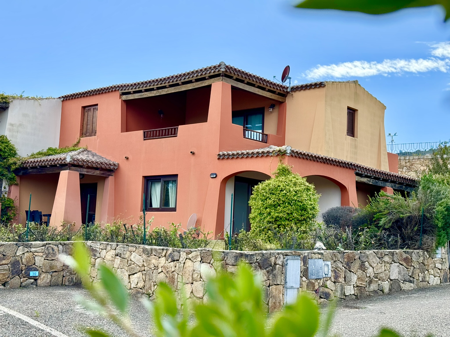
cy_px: 168
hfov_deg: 39.7
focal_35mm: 48
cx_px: 225
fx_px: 624
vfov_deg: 30.3
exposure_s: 1/1637
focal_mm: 6.76
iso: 64
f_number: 1.78
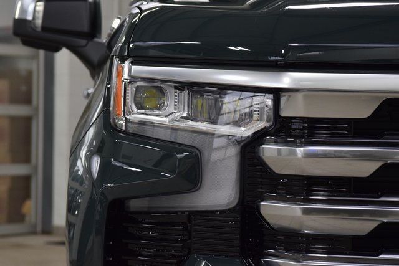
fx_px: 1164
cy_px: 133
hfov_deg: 19.5
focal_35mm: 105
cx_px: 200
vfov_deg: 13.0
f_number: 5.6
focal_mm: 70
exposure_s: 1/125
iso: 1600
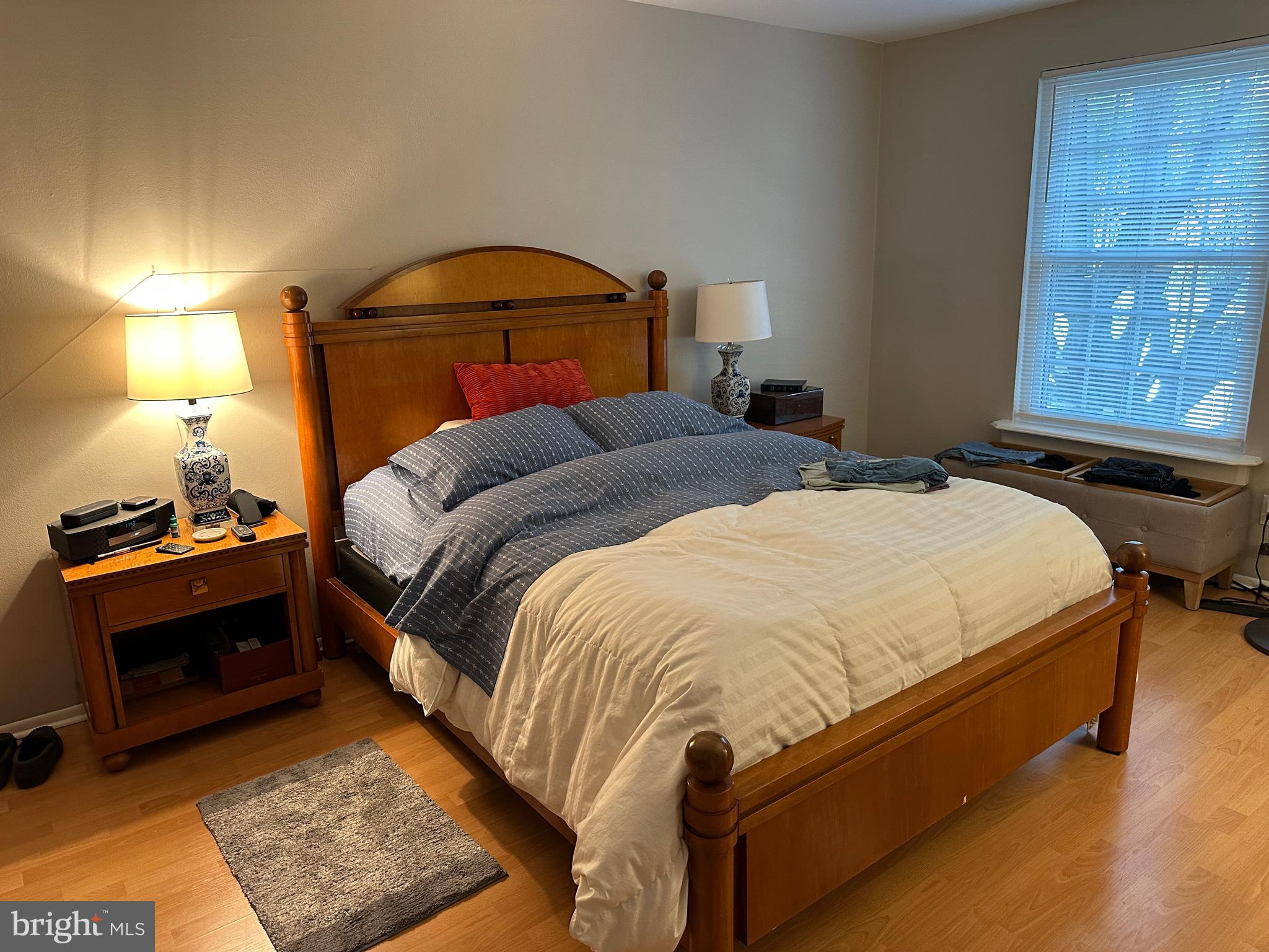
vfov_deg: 56.8
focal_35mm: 24
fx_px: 880
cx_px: 634
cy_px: 476
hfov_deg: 71.6
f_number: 1.78
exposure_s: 1/60
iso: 250
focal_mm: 6.86
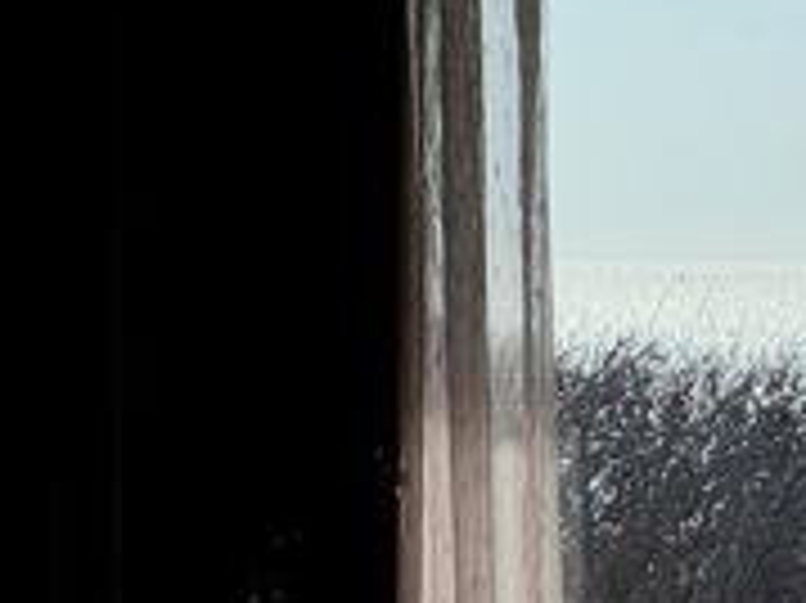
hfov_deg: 6.4
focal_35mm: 304
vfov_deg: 4.9
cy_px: 662
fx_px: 7074
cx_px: 1349
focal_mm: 9
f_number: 2.8
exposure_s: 1/1727
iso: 32
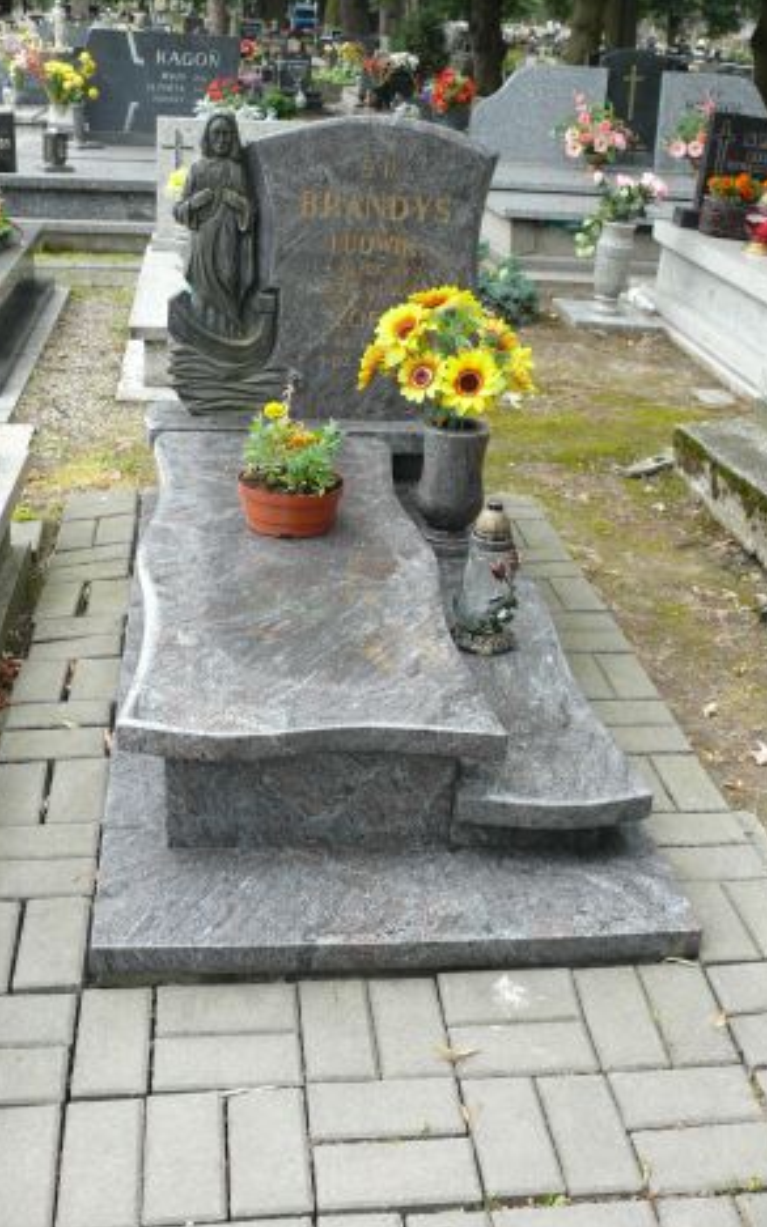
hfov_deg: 33.6
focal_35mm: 38
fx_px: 1271
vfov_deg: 51.5
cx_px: 374
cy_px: 604
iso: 100
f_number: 3.2
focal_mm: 7.4
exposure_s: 1/125
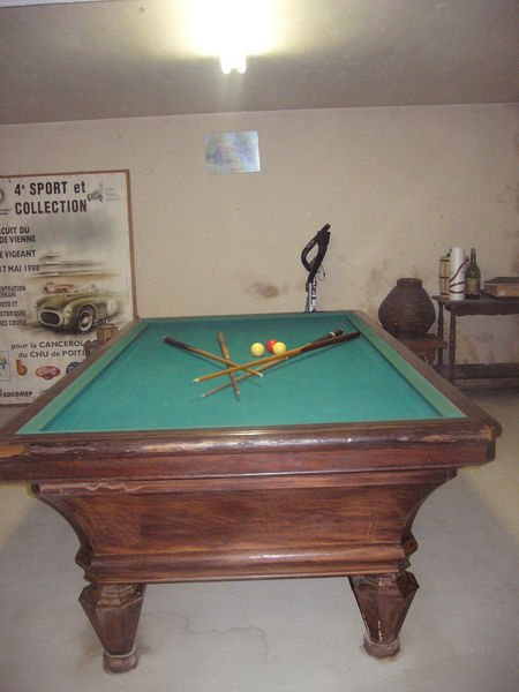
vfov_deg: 52.6
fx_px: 700
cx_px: 260
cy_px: 346
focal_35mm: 35
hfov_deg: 40.7
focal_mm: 5.8
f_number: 2.8
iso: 400
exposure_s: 1/60
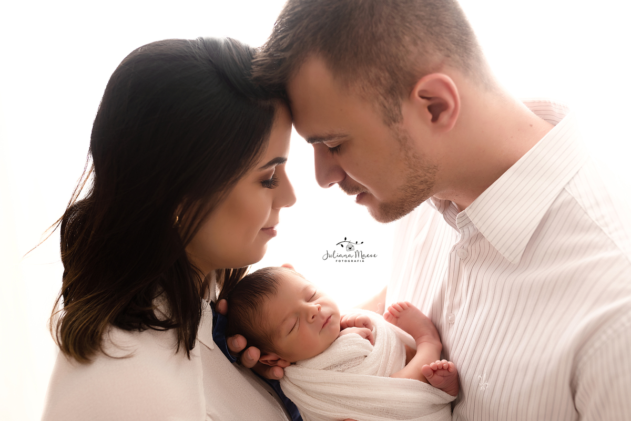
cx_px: 316
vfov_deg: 37.9
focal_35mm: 35
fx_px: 614
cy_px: 210
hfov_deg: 54.4
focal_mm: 35
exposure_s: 1/125
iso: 200
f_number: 3.5
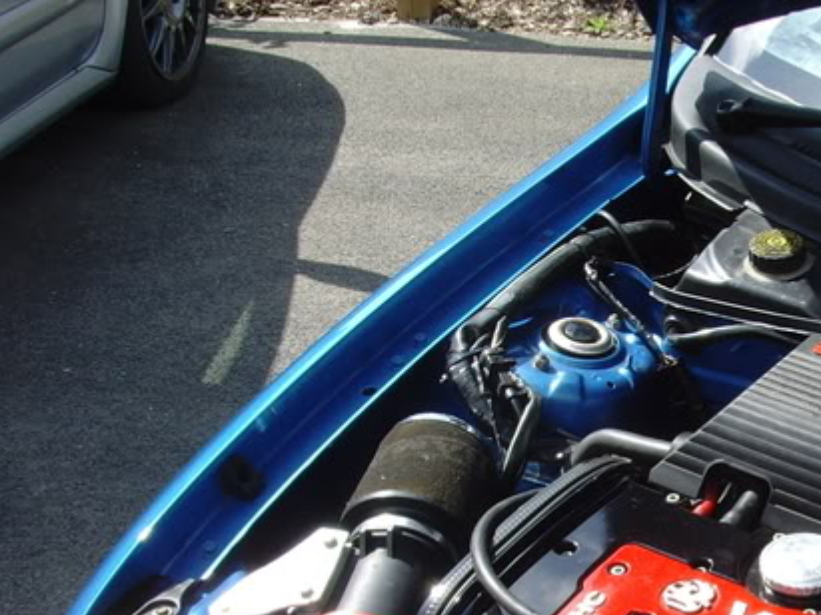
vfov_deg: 19.1
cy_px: 535
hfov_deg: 24.8
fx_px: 1802
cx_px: 765
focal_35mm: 76
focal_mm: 6.6
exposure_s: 1/125
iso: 80
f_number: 6.3
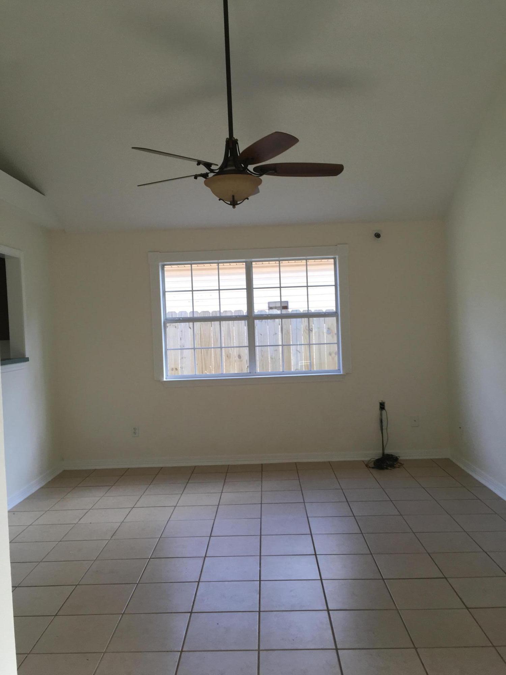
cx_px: 253
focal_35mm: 29
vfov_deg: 61.7
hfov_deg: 48.2
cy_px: 338
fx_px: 565
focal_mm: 4.15
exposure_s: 1/120
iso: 40
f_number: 2.2
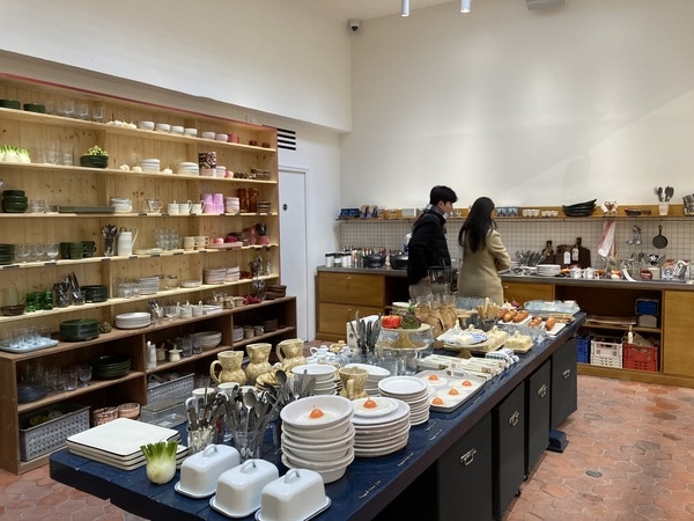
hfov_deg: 63.4
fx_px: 561
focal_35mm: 28
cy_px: 260
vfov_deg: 49.7
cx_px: 347
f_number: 1.8
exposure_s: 1/67
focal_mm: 3.99
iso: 80
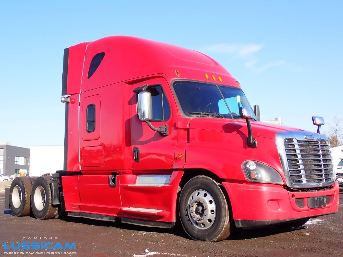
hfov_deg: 42.9
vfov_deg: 32.9
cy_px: 128
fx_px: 436
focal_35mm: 44
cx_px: 172
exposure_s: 1/500
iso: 100
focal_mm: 7.84
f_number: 4
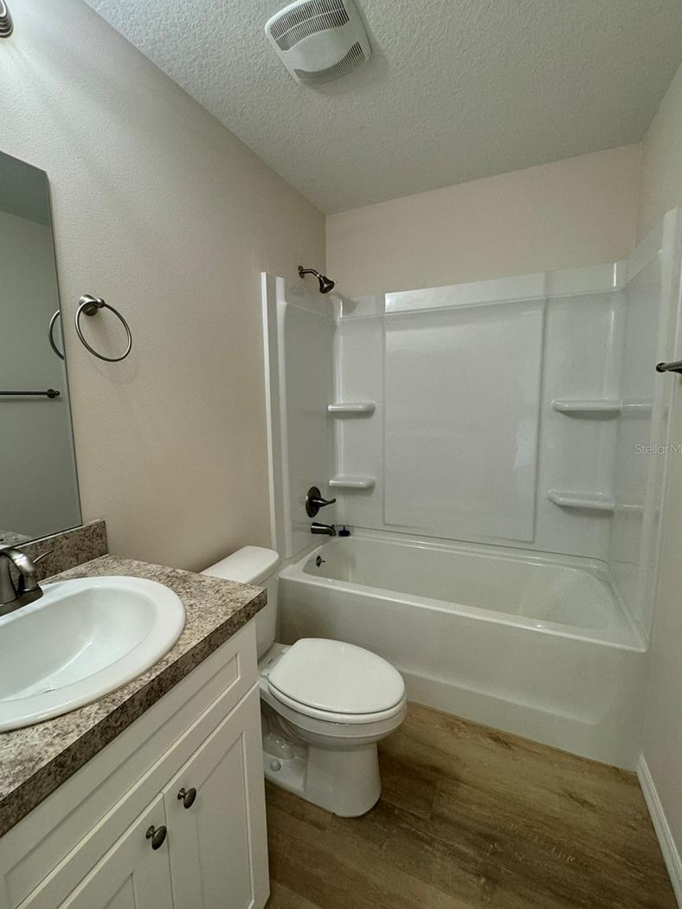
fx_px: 420
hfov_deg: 77.9
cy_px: 448
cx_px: 306
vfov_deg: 94.5
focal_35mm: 16
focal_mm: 2.22
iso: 250
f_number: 2.2
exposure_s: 1/120
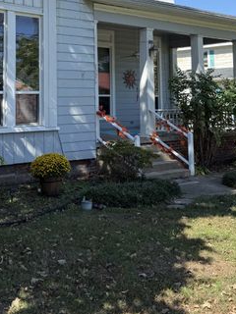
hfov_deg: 29.0
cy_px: 44
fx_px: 455
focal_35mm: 50
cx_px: 85
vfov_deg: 36.3
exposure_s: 1/1855
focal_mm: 6.76
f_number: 1.78
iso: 80
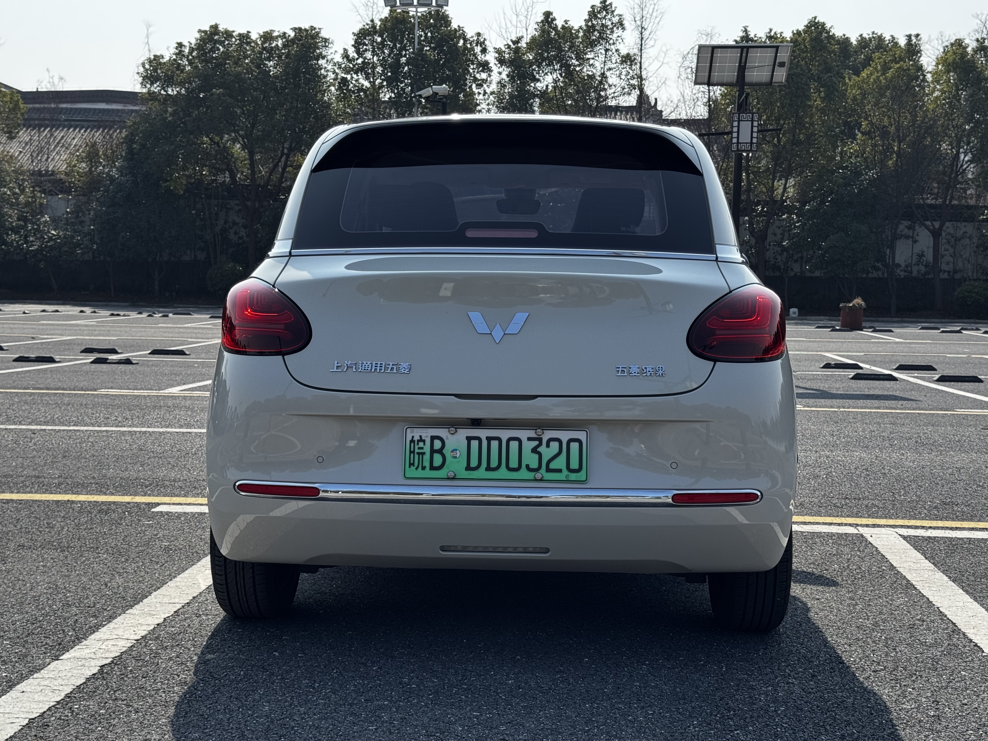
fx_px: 1370
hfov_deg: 39.7
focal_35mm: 48
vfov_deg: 30.3
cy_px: 370
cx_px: 494
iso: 64
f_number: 1.78
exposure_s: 1/2611
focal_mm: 6.76
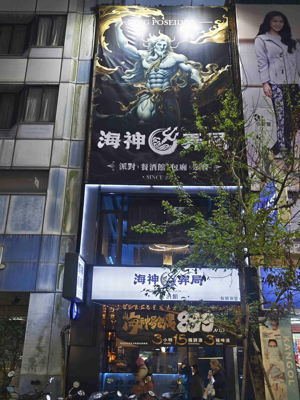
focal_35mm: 32
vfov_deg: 56.8
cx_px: 150
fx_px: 370
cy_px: 200
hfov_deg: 44.2
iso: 800
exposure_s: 1/60
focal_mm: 8.72
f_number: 1.63
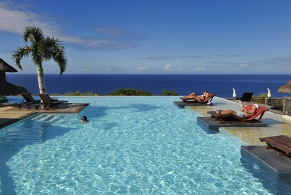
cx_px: 146
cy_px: 98
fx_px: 259
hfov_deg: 58.7
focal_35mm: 32
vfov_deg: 41.2
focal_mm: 32
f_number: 20
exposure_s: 1/160
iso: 200
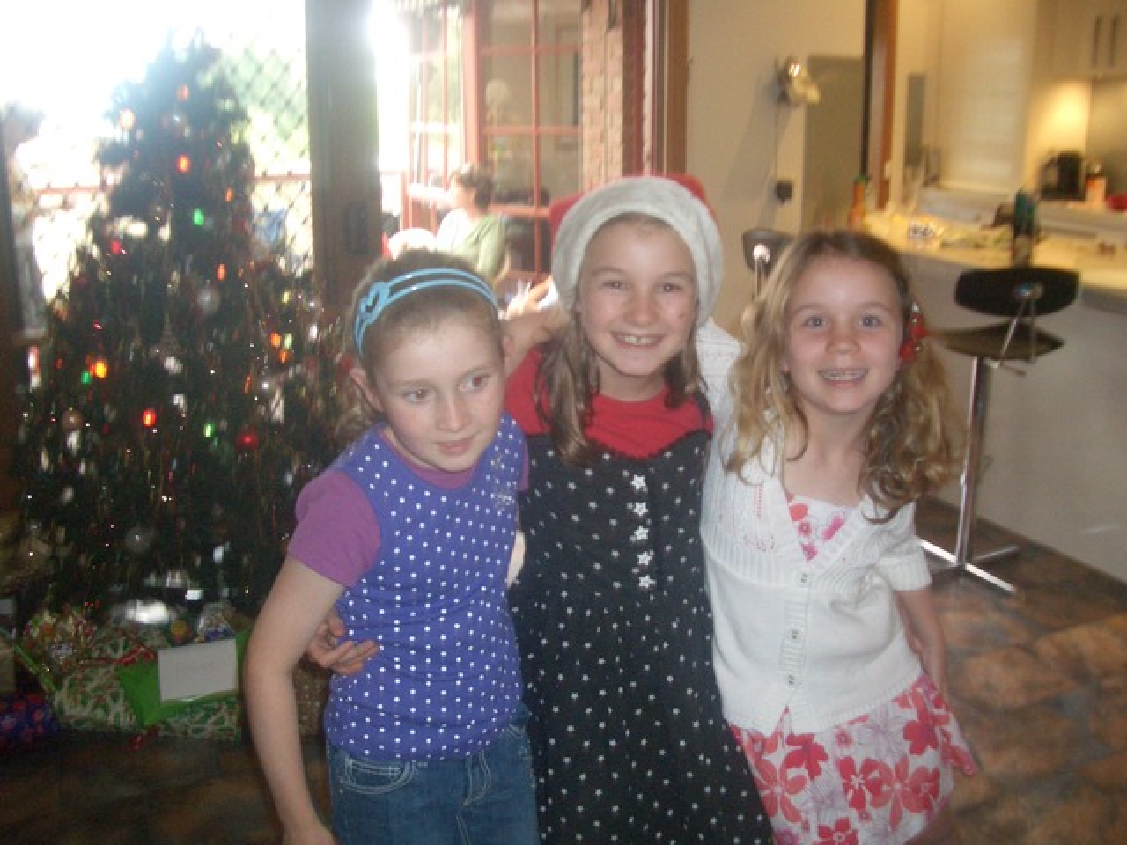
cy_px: 422
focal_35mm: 35
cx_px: 564
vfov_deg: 40.7
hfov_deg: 52.6
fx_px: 1140
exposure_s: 1/60
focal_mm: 5.8
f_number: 2.6
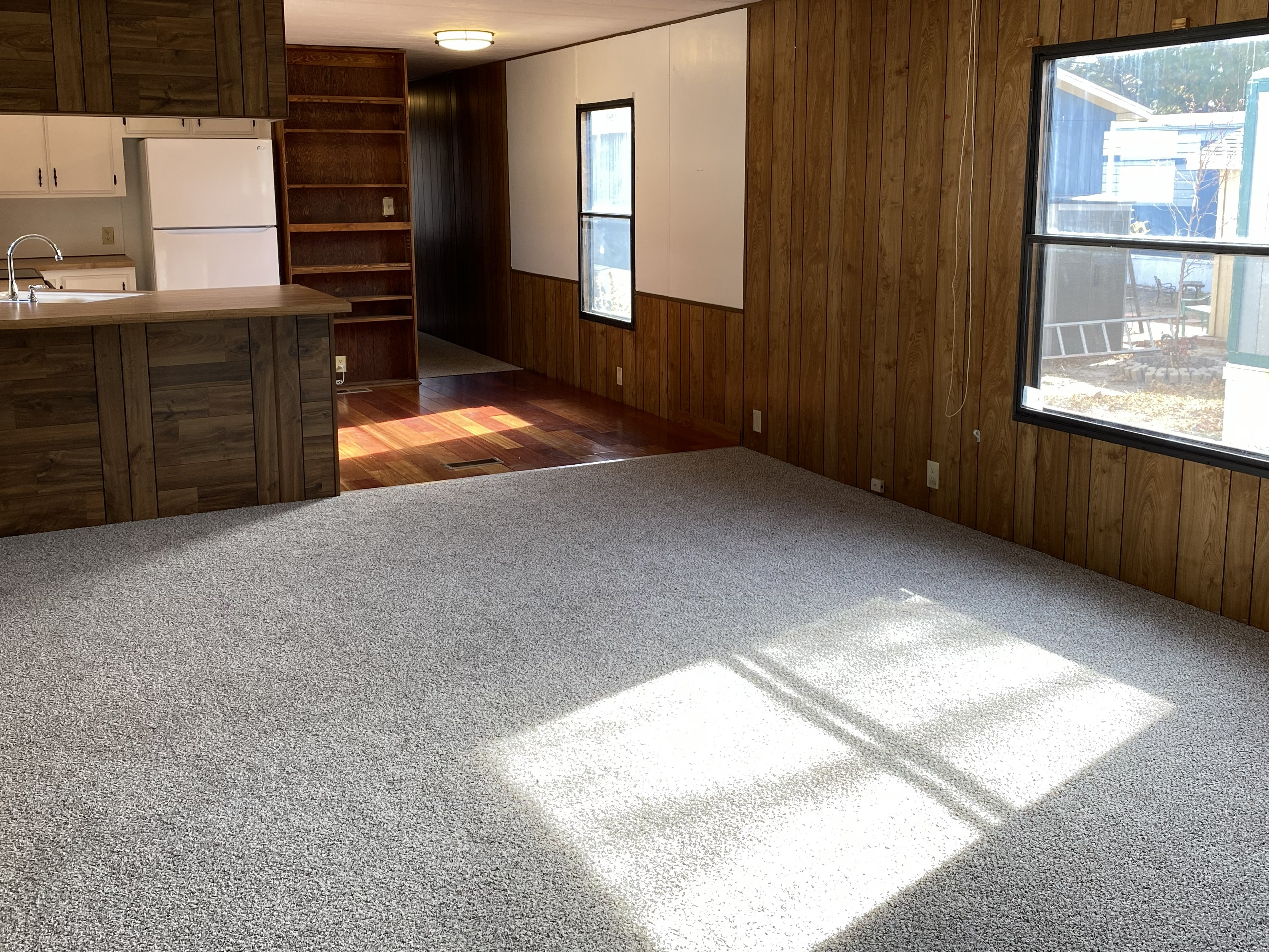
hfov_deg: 55.3
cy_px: 382
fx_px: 1210
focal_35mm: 33
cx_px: 623
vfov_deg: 42.7
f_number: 1.8
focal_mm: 4.25
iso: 40
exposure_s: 1/120
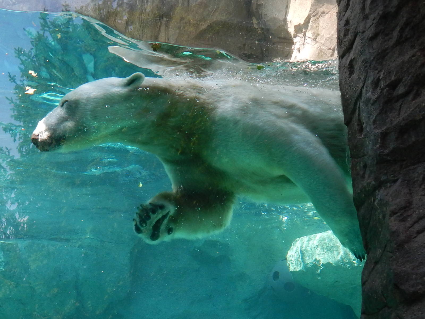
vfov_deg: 61.1
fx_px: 270
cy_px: 160
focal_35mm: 22
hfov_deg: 76.4
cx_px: 212
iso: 160
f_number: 3
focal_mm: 4
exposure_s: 1/250
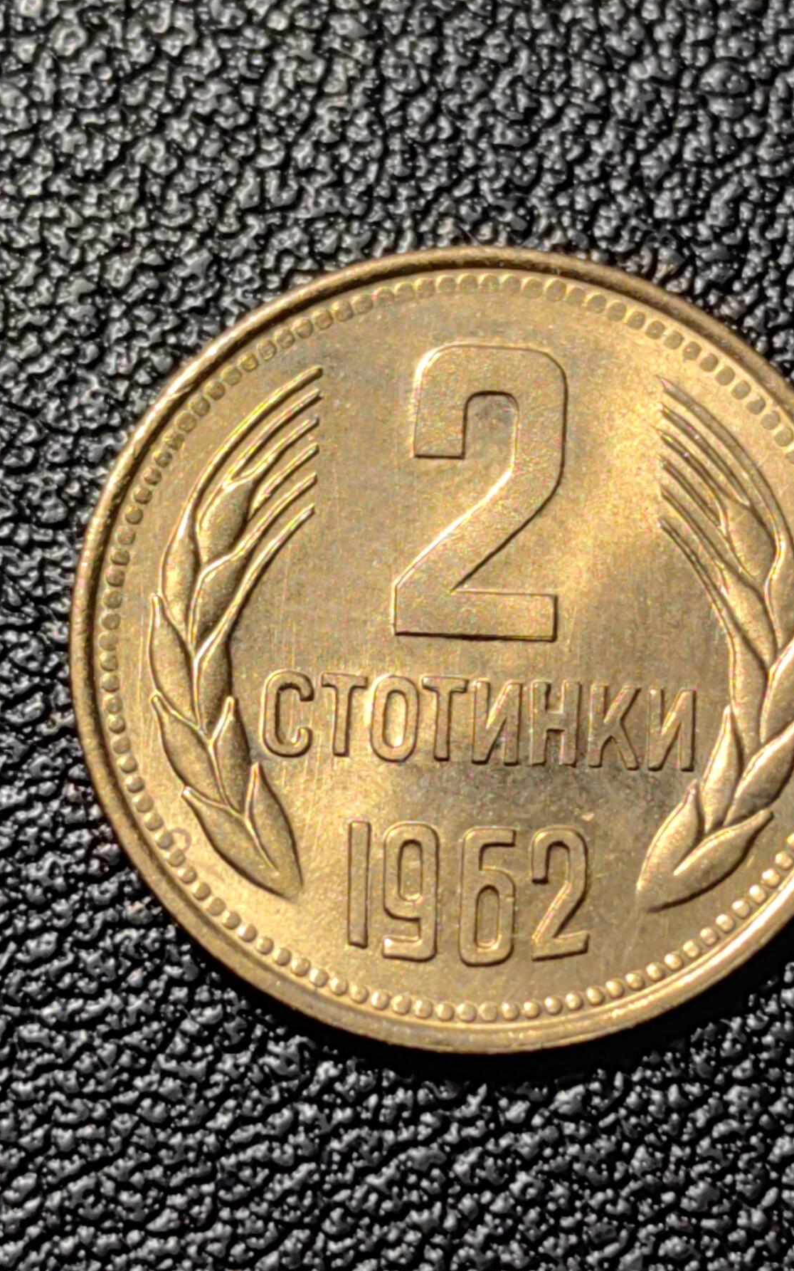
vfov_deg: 19.1
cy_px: 634
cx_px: 476
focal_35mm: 109
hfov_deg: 12.0
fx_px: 3773
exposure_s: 1/100
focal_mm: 5.75
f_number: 2
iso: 50
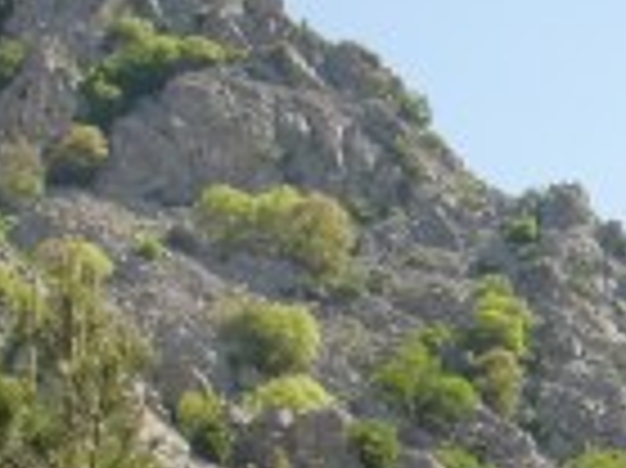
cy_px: 814
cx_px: 901
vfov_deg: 8.2
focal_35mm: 175
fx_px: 3162
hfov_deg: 10.9
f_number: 3.9
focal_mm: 6.66
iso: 100
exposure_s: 1/500
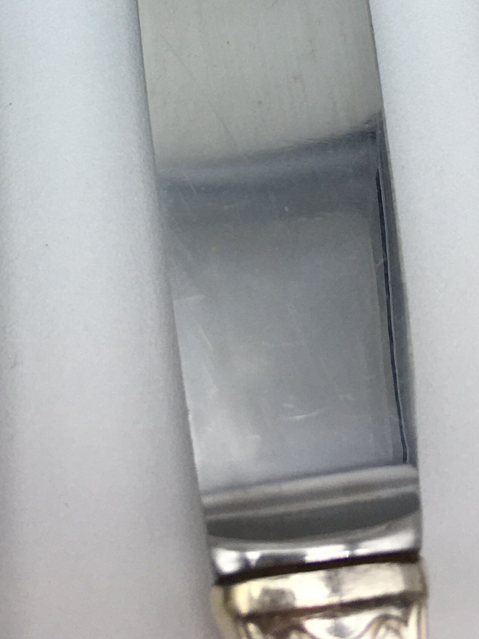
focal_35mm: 77
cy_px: -155
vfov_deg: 23.0
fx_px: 1421
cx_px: 190
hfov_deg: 19.1
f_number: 2.2
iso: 25
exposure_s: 1/262
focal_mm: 4.15
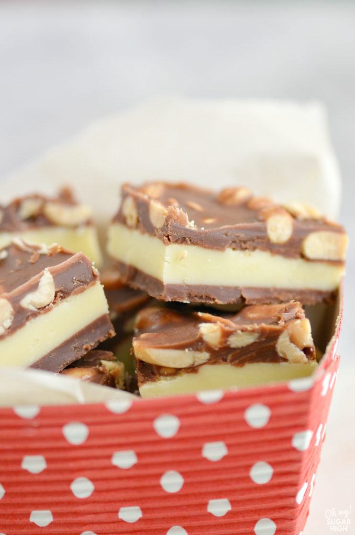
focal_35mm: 158
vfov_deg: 13.1
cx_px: 178
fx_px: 2341
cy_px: 268
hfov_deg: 8.7
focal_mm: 105
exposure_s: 1/250
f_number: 4
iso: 800
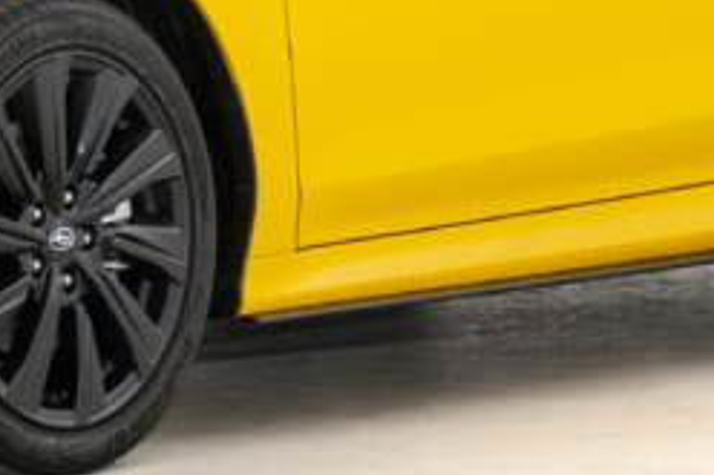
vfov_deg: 4.5
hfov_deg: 6.7
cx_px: 23
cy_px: -140
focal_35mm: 305
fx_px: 6045
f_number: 10
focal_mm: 59
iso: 400
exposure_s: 1/50
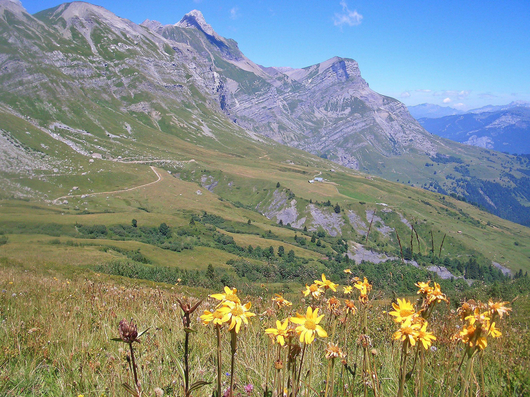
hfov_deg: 52.6
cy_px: 198
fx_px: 536
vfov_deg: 40.7
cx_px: 265
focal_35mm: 35
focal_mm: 5.8
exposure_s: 1/400
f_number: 4.3
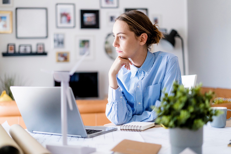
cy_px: 77
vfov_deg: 27.0
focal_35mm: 50
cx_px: 116
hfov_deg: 39.6
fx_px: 321
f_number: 1.8
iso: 1600
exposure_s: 1/640
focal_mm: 50
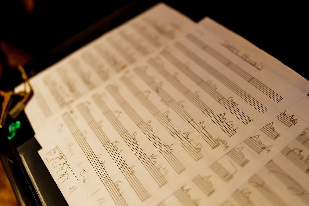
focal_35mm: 35
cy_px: 103
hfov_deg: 54.4
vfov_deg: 37.9
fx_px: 301
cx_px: 154
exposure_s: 1/40
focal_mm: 35
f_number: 1.4
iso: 125
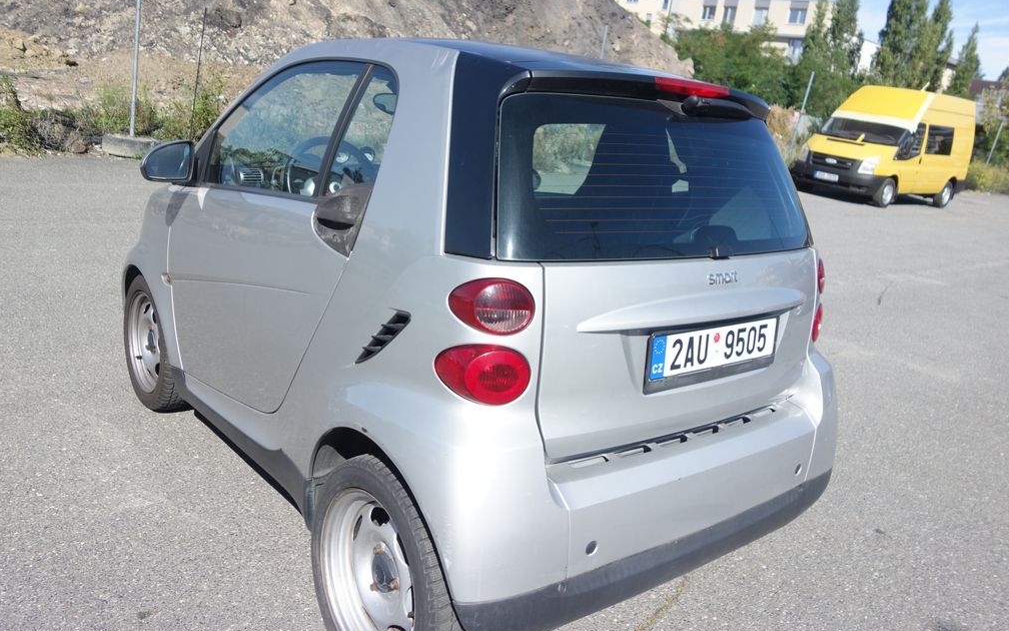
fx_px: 797
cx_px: 512
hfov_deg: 64.6
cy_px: 304
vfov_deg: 43.1
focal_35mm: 29
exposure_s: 1/2000
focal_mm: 10.4
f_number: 2.2
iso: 125
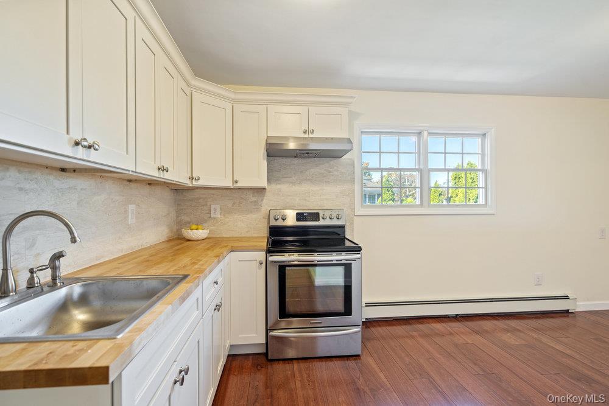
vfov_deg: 73.8
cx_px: 304
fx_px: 271
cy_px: 203
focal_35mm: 16
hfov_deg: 96.7
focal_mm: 16
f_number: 4.5
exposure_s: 1/10
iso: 400
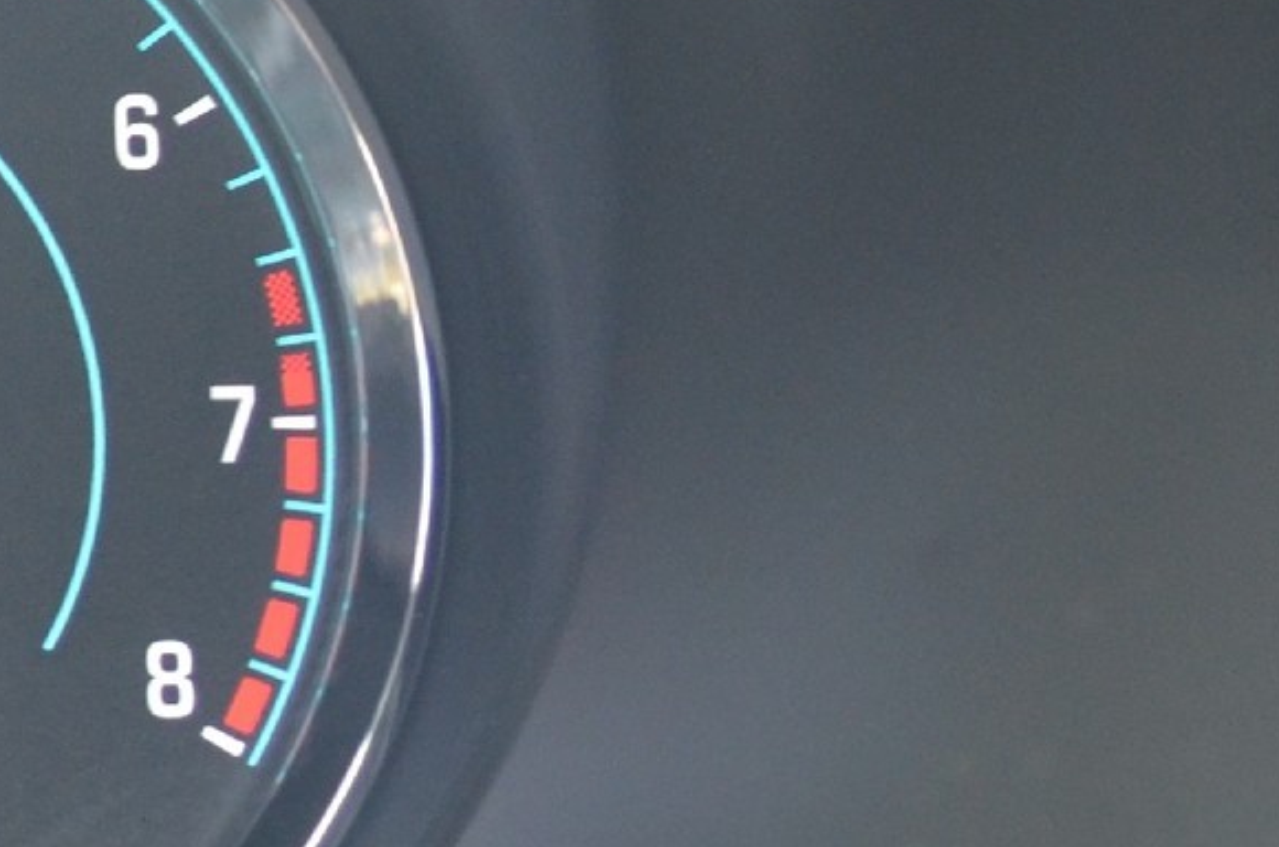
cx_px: -1420
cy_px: 240
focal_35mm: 168
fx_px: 5956
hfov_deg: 11.0
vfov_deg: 8.1
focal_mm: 26
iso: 800
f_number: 3.5
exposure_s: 1/50
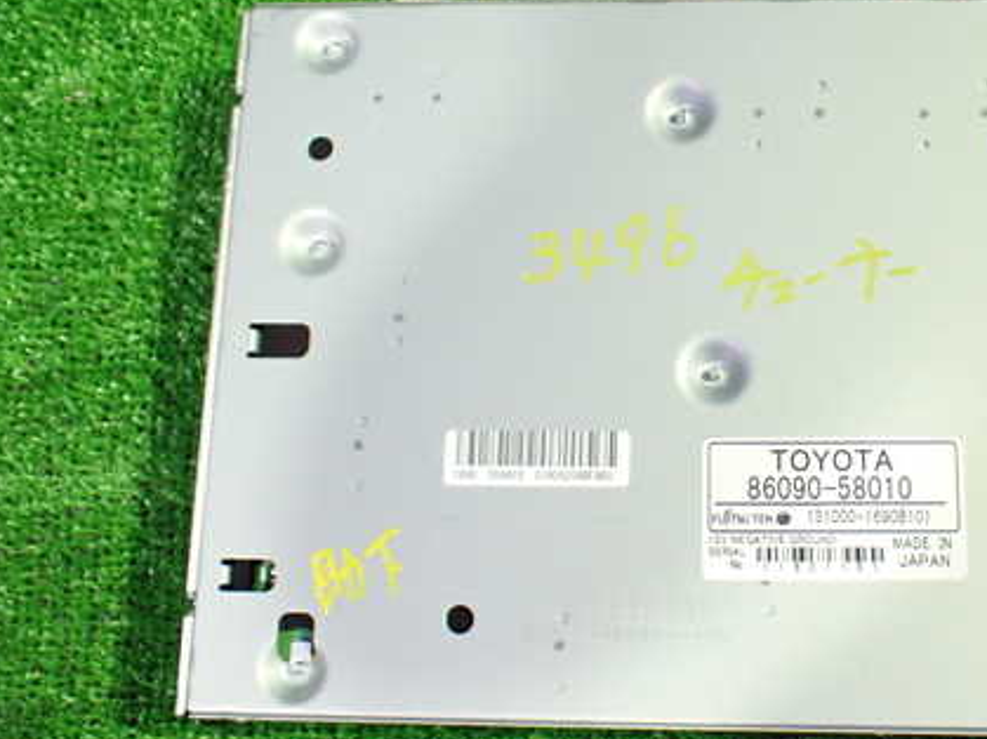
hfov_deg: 43.0
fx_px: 1226
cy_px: 381
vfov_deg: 33.6
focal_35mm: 43
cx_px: 695
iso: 800
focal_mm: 5.4
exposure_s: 1/30
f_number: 2.3
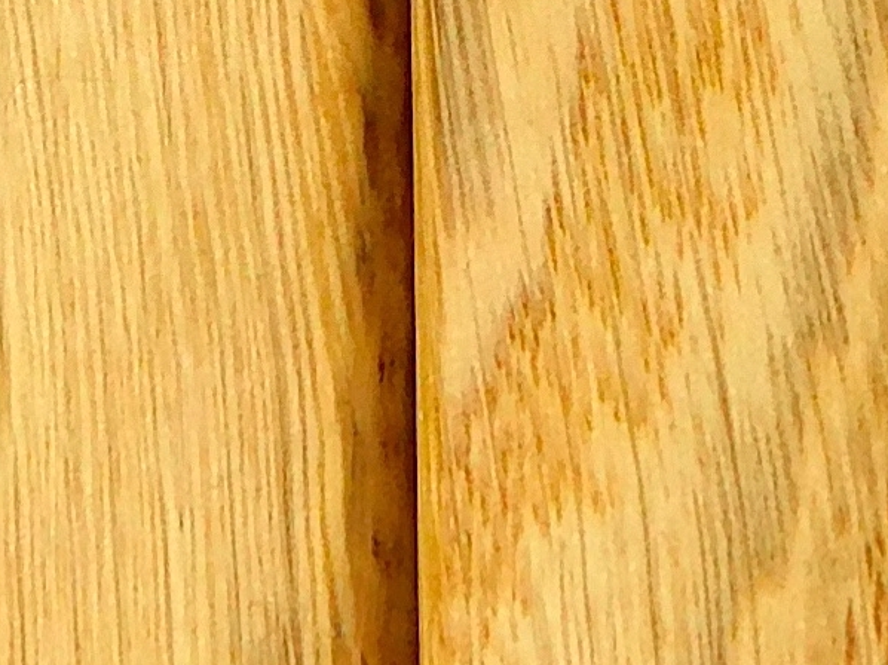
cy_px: -433
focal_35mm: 347
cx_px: 385
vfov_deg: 4.3
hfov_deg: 5.7
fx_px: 8898
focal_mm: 8
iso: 125
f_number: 3.7
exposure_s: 1/400
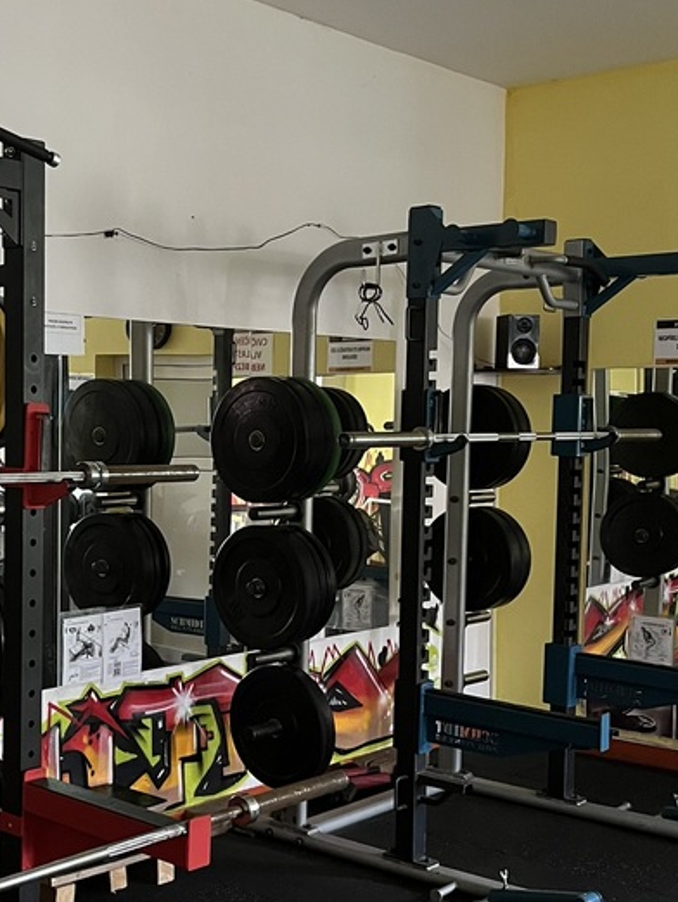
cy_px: 492
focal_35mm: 51
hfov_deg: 28.1
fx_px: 1331
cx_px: 161
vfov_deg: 37.4
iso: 640
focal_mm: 5.1
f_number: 1.6
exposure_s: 1/30
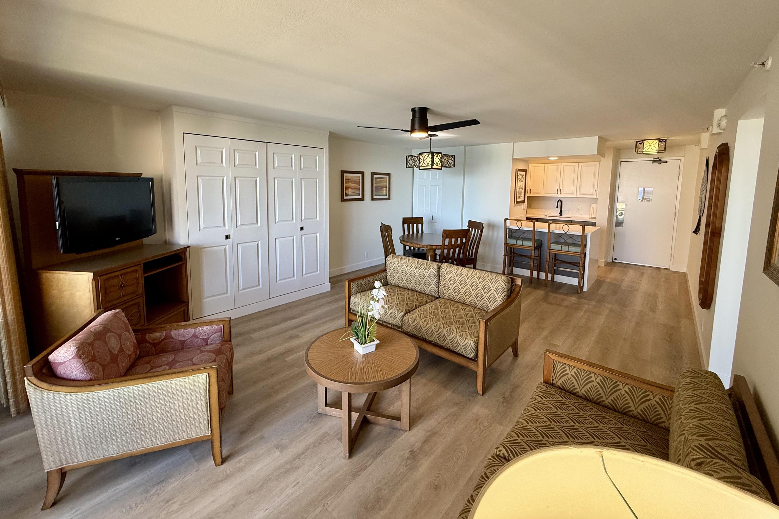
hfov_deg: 100.4
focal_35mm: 15
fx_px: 325
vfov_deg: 76.8
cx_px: 383
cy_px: 219
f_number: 2.2
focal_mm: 2.22
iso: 160
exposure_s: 1/120
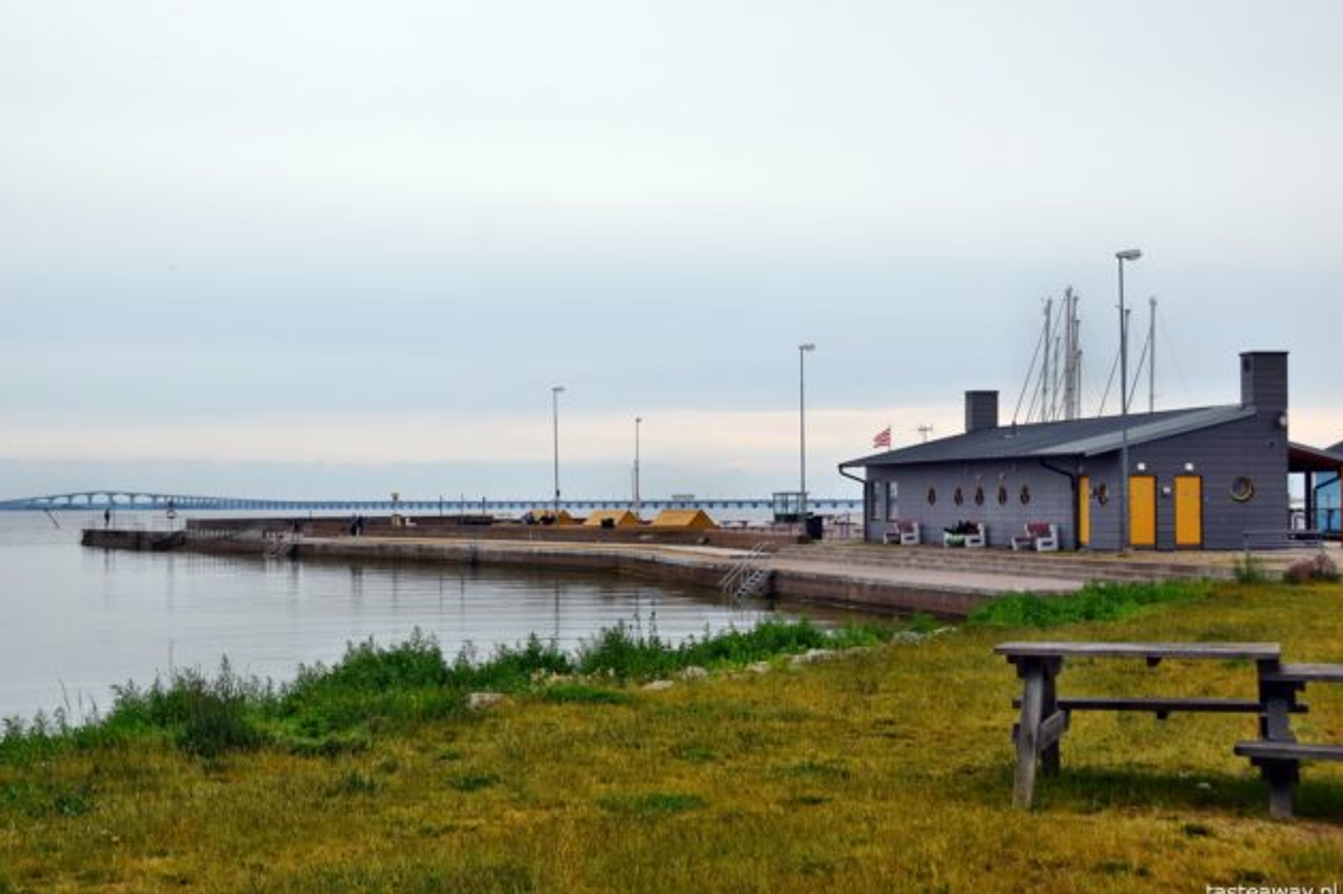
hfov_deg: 34.5
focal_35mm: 58
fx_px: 2163
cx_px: 662
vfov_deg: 23.4
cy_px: 453
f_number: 8
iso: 100
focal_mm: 38
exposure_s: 1/250
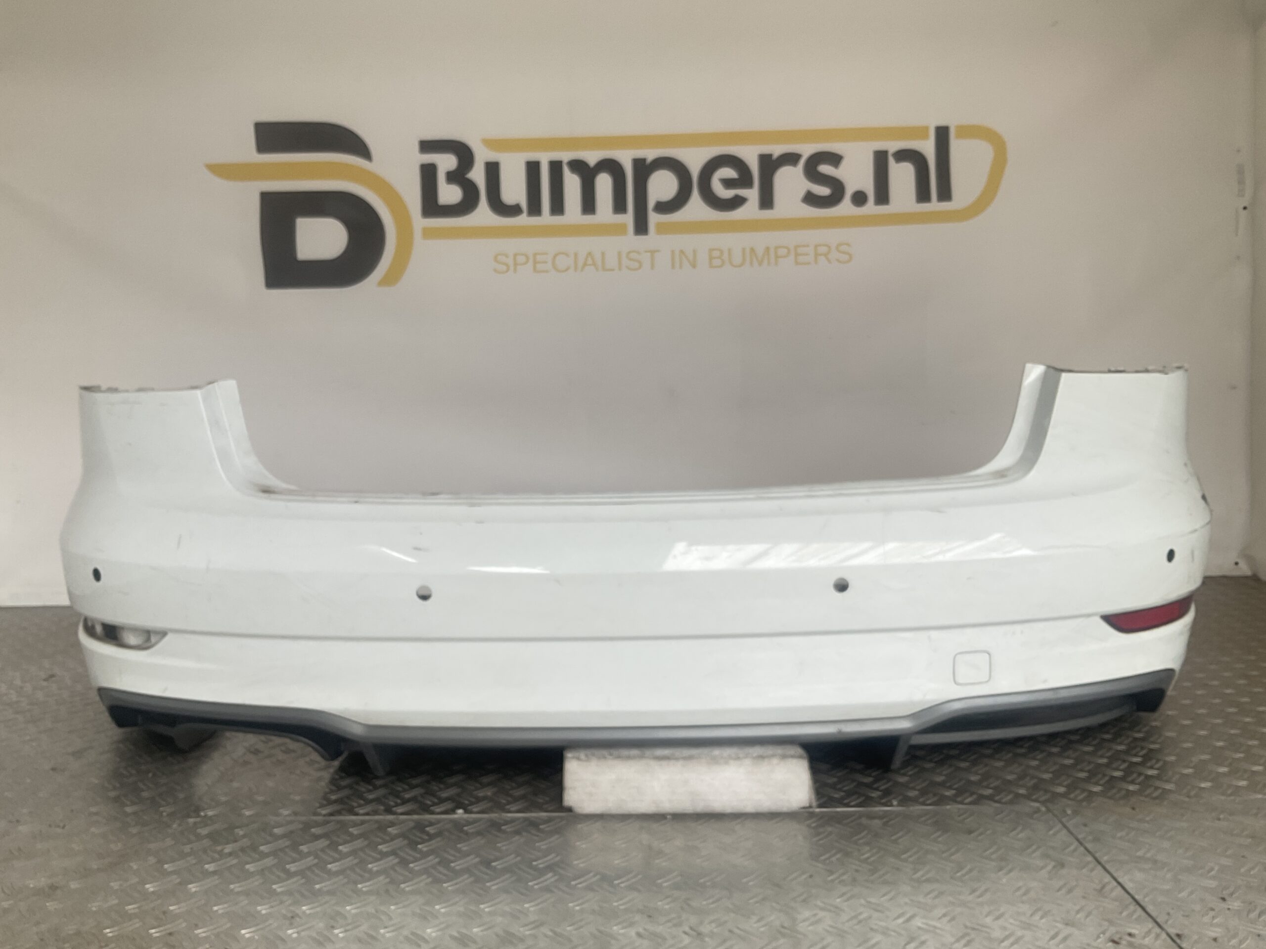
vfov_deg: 48.2
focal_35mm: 29
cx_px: 633
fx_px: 1061
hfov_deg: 61.7
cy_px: 474
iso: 25
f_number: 1.8
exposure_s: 1/100
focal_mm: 3
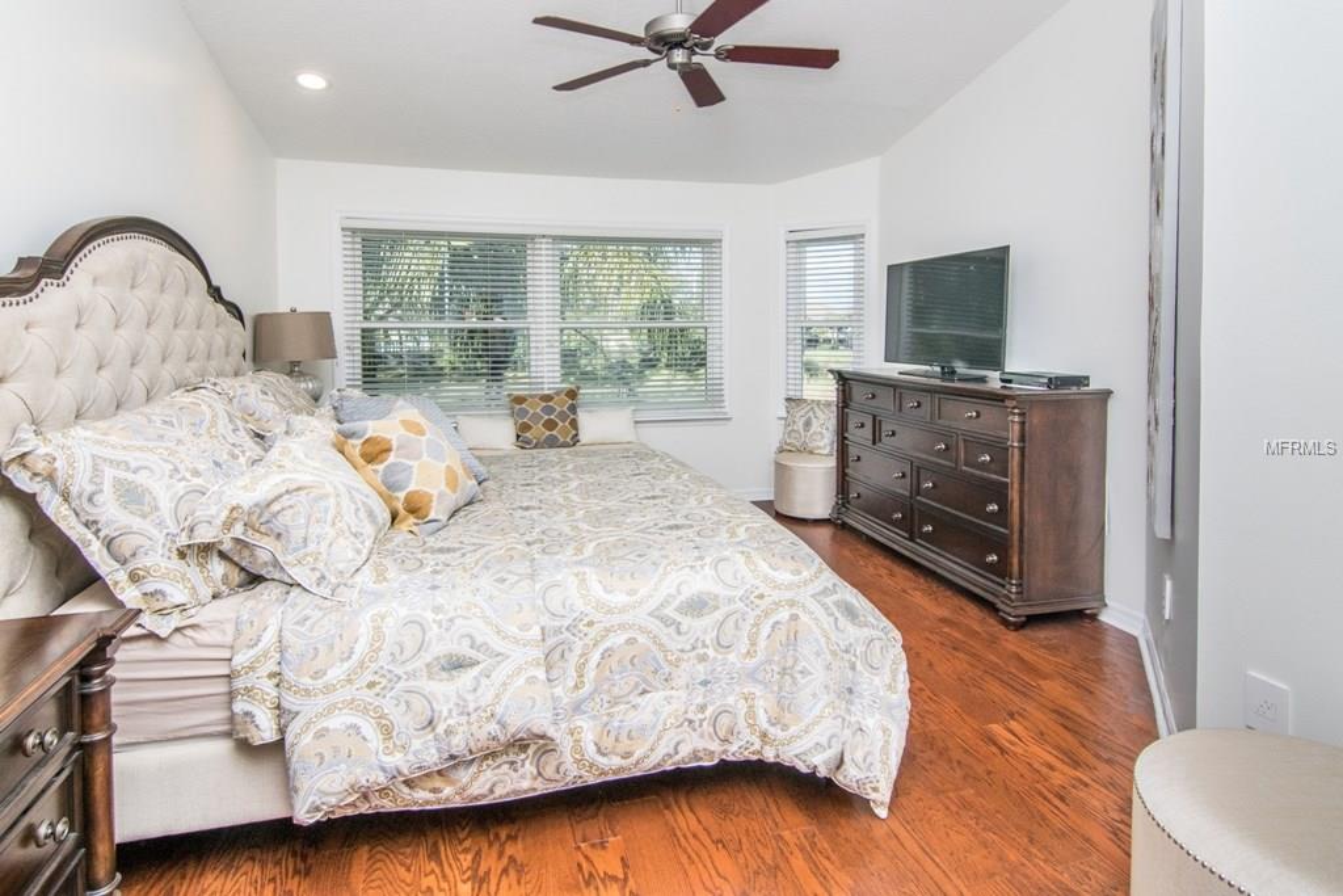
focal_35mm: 16
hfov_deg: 95.0
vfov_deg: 72.1
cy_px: 448
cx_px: 672
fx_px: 616
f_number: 10
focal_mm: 11
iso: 640
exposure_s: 1/200
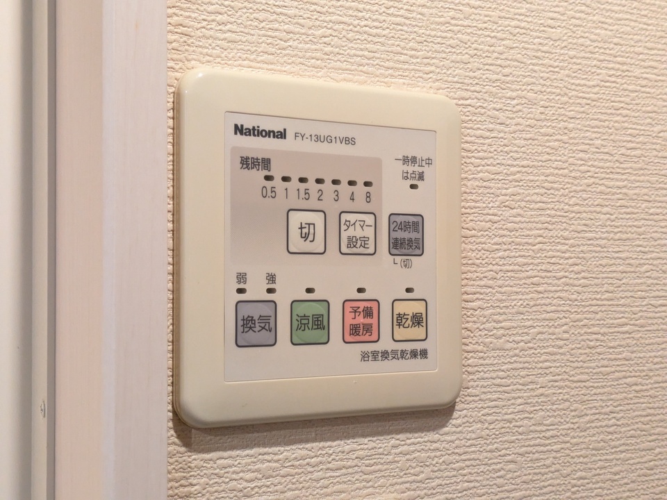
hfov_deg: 37.5
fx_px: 983
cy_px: 250
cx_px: 334
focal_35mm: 51
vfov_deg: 28.6
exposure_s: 1/60
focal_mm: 5.43
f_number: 1.89
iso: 406
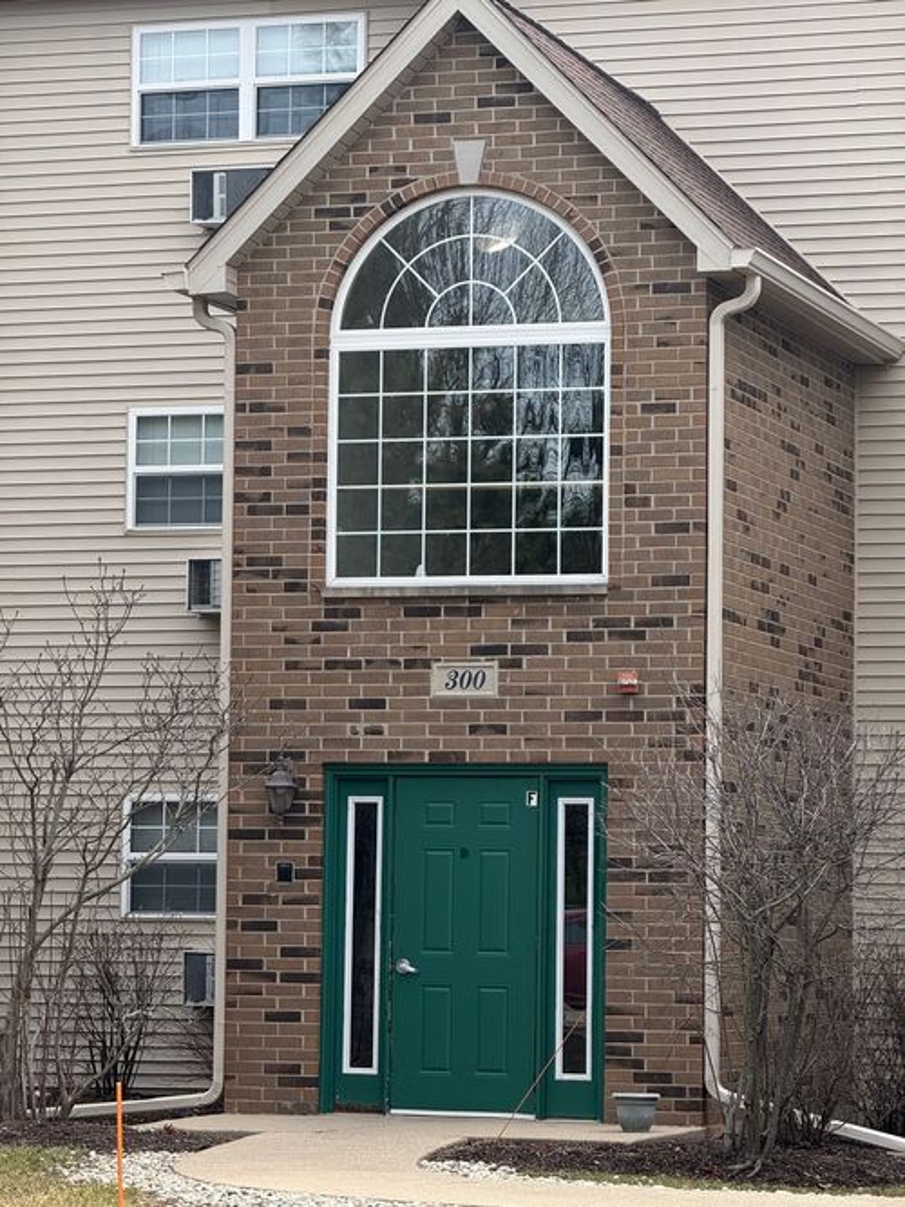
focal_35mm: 120
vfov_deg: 16.4
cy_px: 604
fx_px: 4184
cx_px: 452
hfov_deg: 12.3
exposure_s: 1/707
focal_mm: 15.66
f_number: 2.8
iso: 64
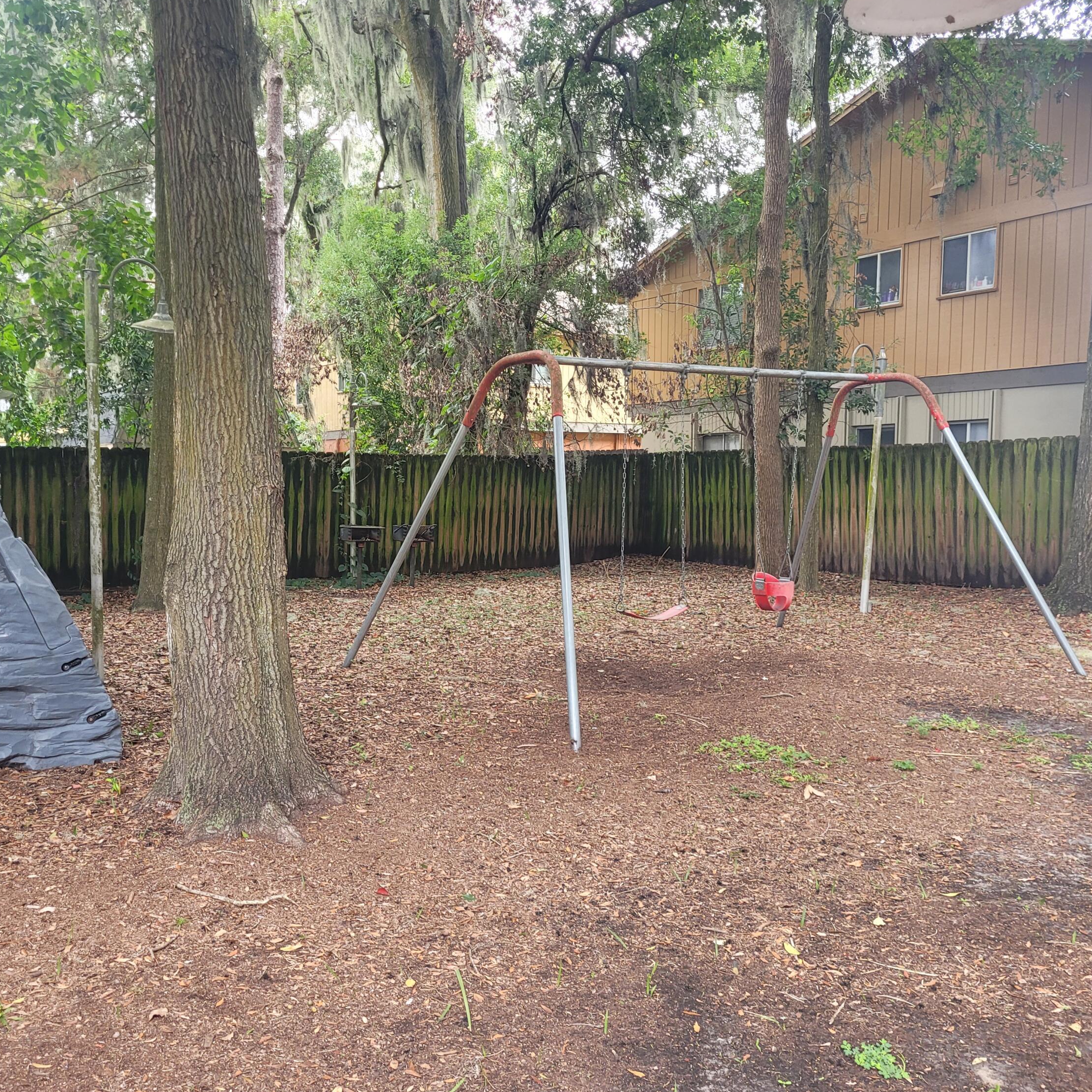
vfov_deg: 52.5
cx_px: 438
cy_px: 546
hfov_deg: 52.2
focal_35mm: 31
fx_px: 1106
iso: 100
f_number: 1.8
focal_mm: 5.4
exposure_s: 1/120
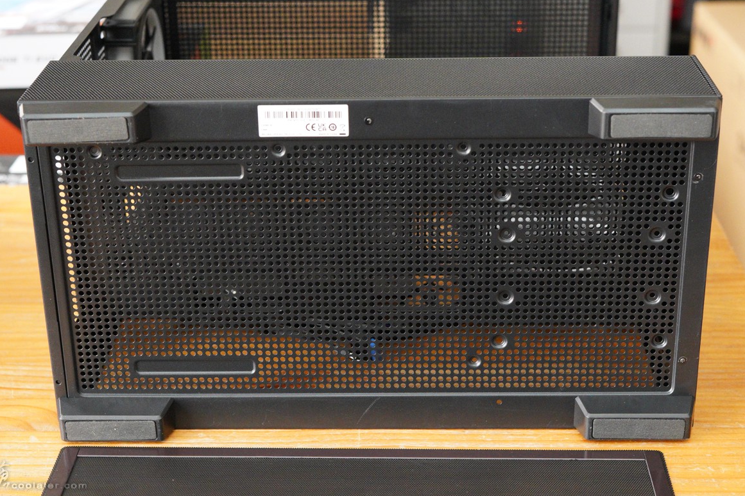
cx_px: 370
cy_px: 243
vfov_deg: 21.9
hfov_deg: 32.4
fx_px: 1283
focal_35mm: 62
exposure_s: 1/60
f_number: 4
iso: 6400
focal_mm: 40
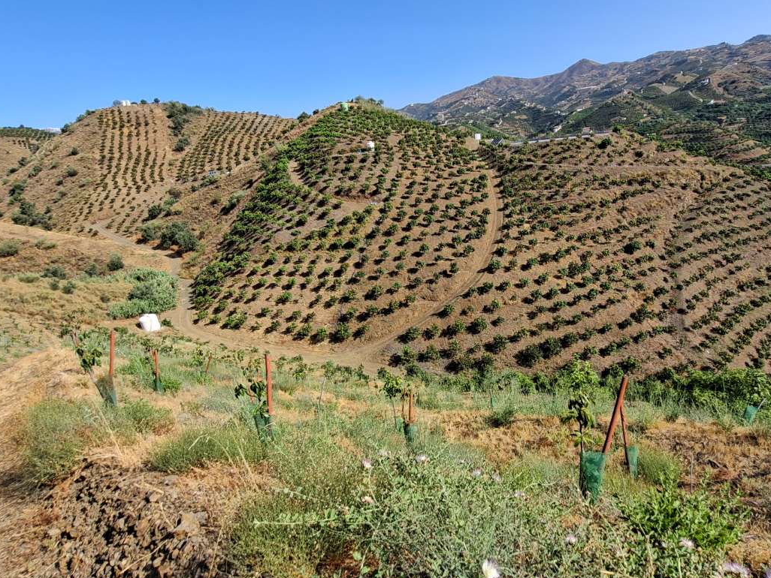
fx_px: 423
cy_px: 301
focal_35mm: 19
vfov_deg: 68.7
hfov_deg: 84.5
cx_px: 412
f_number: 2.2
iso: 40
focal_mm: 1.74
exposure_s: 1/722
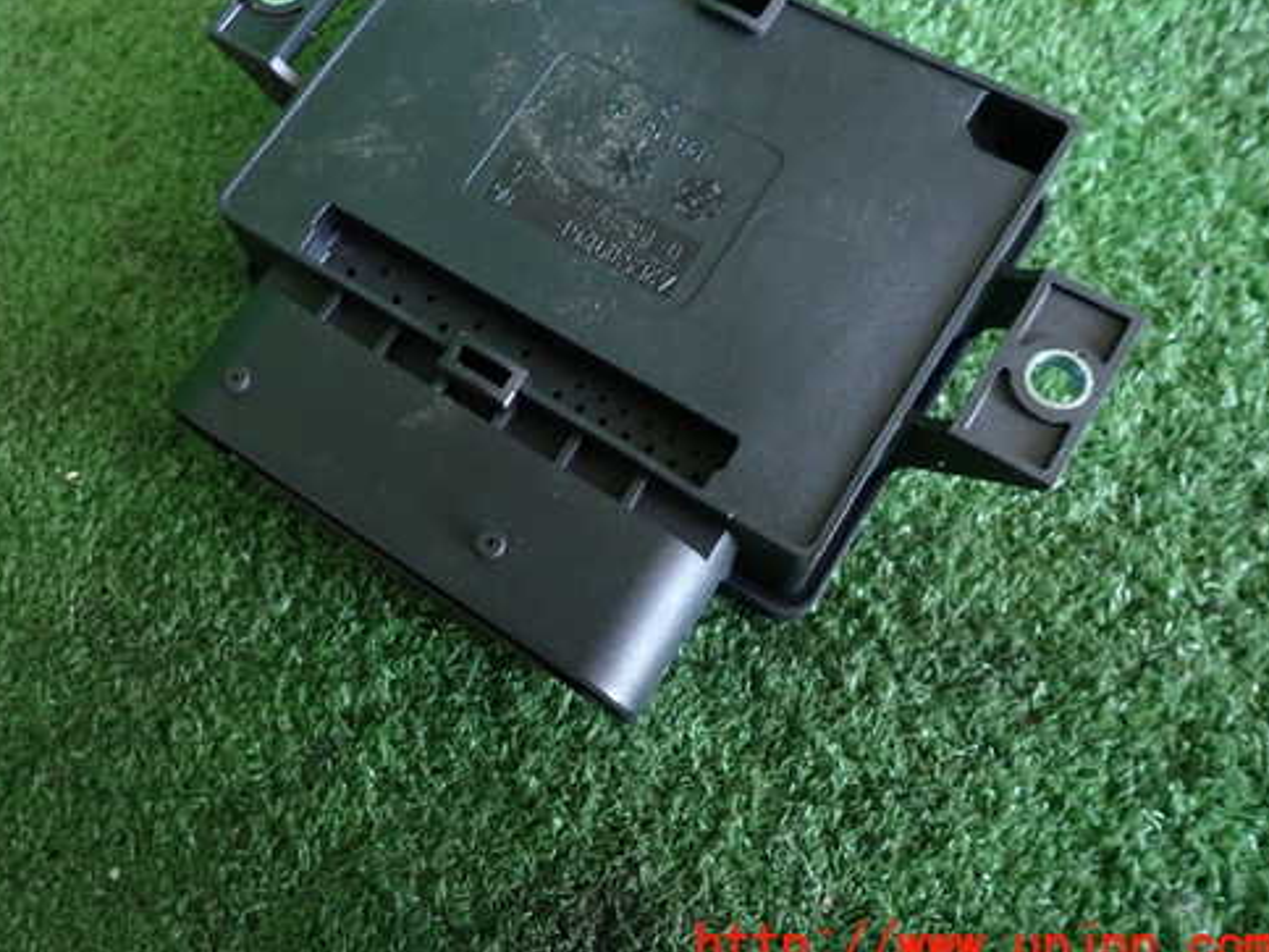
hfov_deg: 57.8
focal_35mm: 31
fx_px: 1136
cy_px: 391
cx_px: 501
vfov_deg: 45.2
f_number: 2
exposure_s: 1/30
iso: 200
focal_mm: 4.5
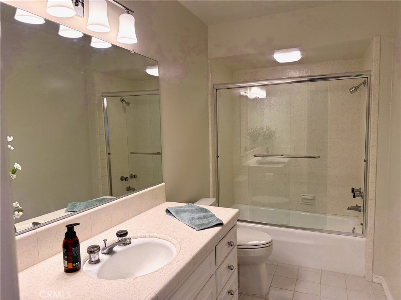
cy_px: 150
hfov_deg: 71.6
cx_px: 200
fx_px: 278
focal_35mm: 24
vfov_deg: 56.8
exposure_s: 1/200
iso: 200
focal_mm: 6.76
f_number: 1.78
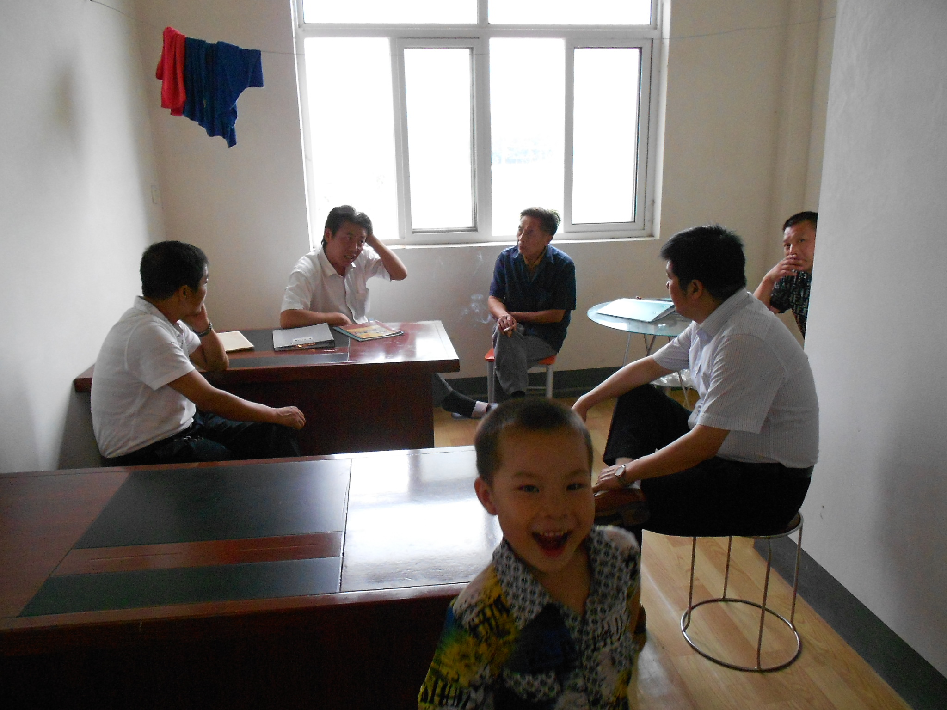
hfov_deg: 67.3
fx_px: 711
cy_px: 355
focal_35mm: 26
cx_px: 474
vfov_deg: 53.1
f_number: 3.2
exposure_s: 1/60
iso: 400
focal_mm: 4.6
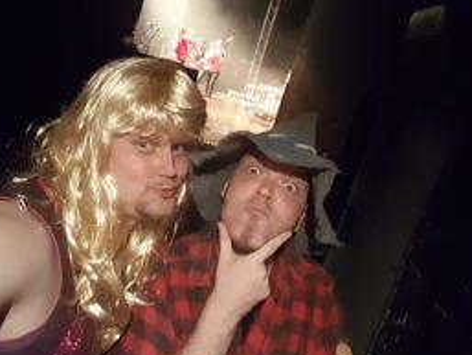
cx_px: 238
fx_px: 396
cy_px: 155
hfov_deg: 61.6
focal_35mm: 29
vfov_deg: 48.1
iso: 1250
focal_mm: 2.1
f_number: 1.7
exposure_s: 1/13
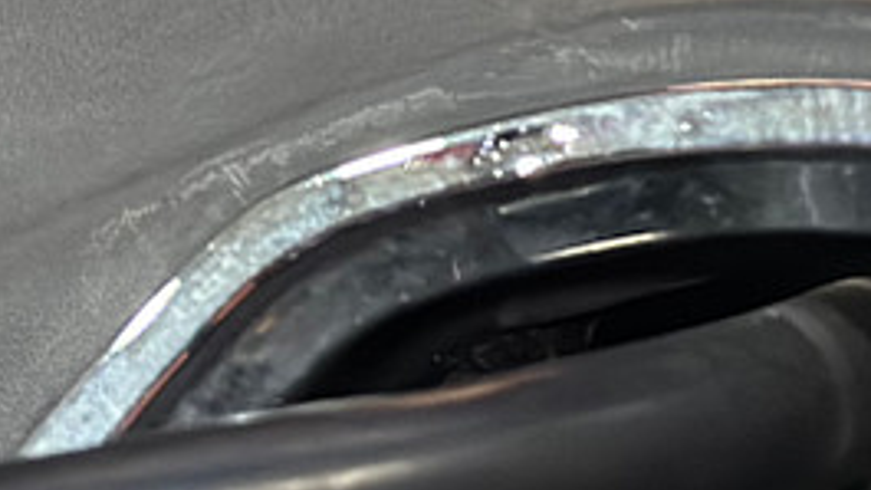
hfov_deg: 10.7
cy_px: -618
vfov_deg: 5.9
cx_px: 1048
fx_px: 4549
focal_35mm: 197
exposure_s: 1/40
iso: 640
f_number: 1.78
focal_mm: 6.86
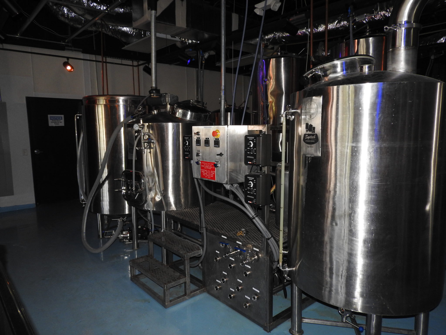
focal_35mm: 24
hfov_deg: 71.6
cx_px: 223
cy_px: 168
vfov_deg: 56.8
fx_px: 309
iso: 200
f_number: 3.3
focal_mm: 4.3
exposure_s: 1/30
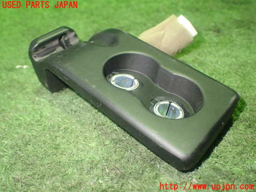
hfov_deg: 51.4
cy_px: 96
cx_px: 128
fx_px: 266
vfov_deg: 39.7
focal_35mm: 36
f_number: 2.5
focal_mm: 6.37
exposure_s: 1/40
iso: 640
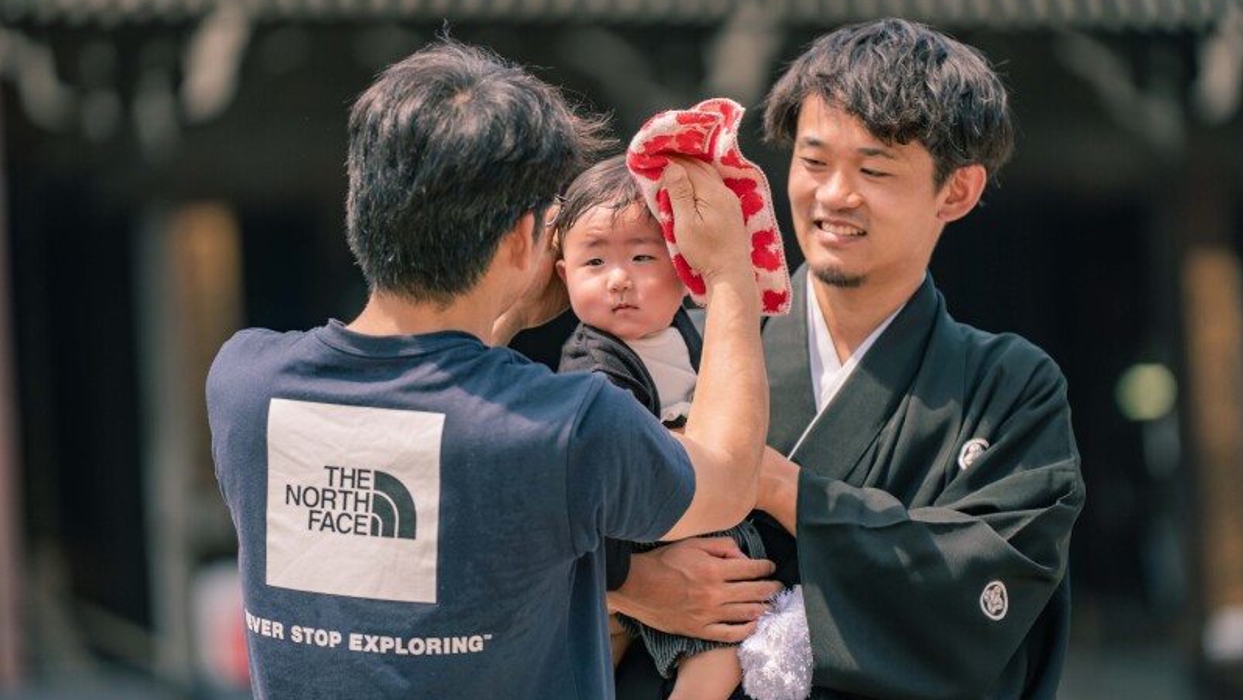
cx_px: 622
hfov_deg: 10.3
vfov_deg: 5.8
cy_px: 344
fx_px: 6922
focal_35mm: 210
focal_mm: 200
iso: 160
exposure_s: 1/1600
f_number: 2.8
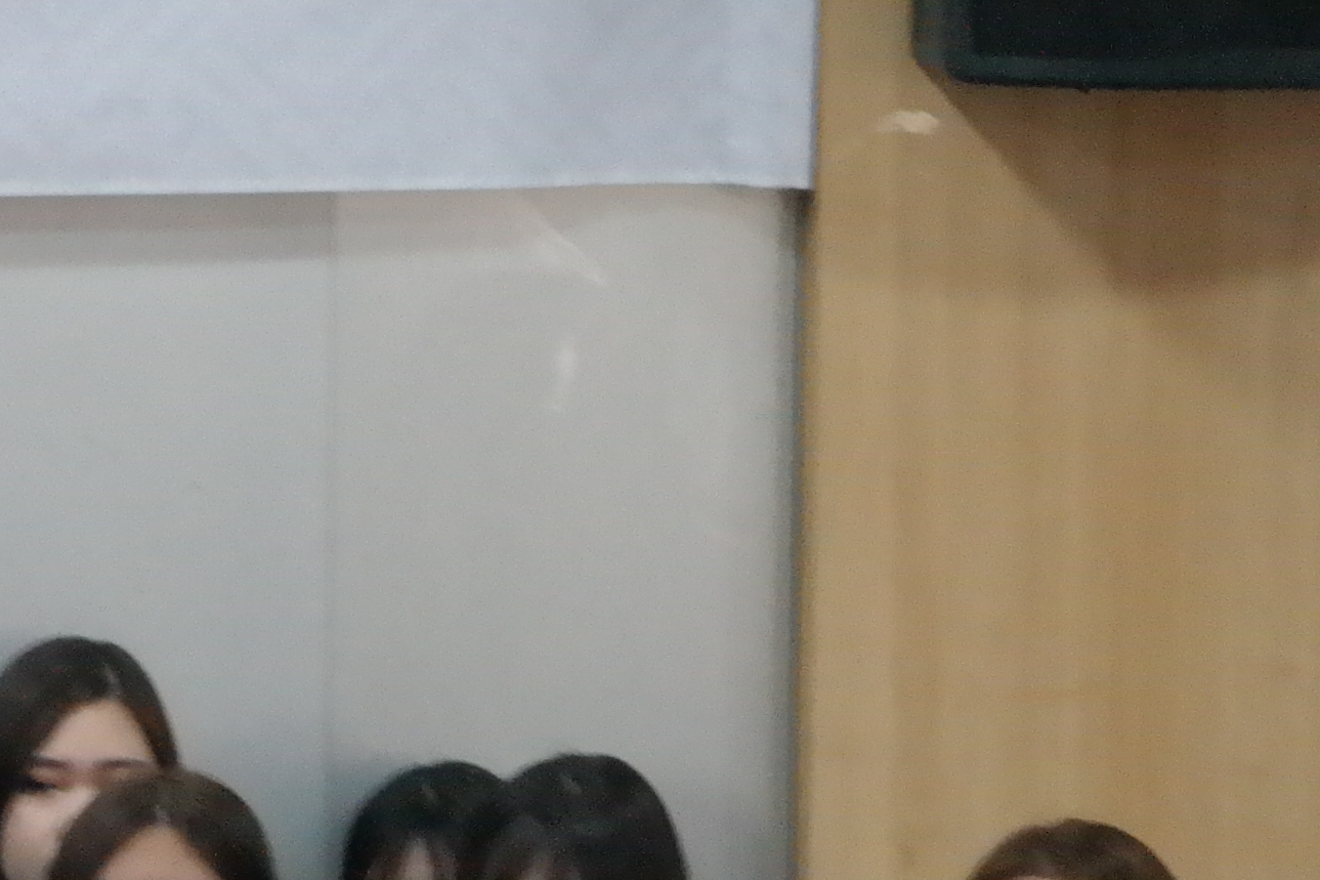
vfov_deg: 4.2
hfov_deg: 6.1
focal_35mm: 327
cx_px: -1394
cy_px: 904
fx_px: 11988
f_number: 5.6
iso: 3200
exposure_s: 1/80
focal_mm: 50
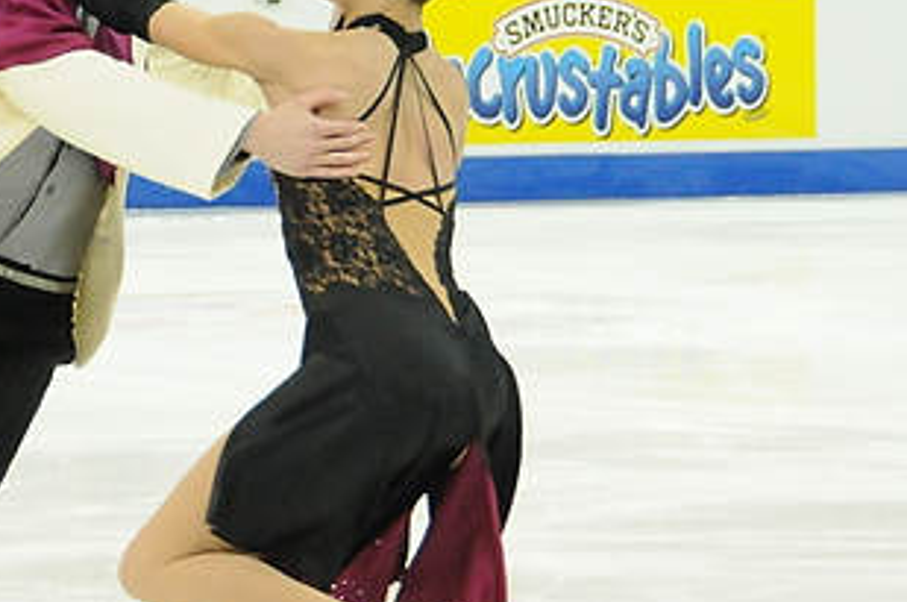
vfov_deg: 5.0
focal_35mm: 272
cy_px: 298
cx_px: 94
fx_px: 6842
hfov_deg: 7.6
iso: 3200
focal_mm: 70
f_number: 5.6
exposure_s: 1/500
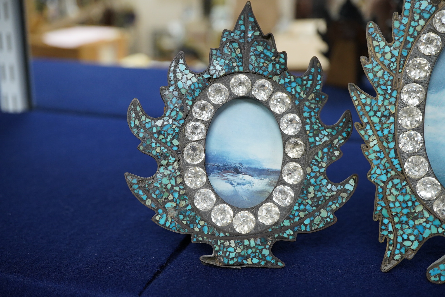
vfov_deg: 29.9
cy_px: 148
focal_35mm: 45
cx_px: 222
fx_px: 556
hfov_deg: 43.6
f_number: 8
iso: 1250
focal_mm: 30
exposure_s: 1/125
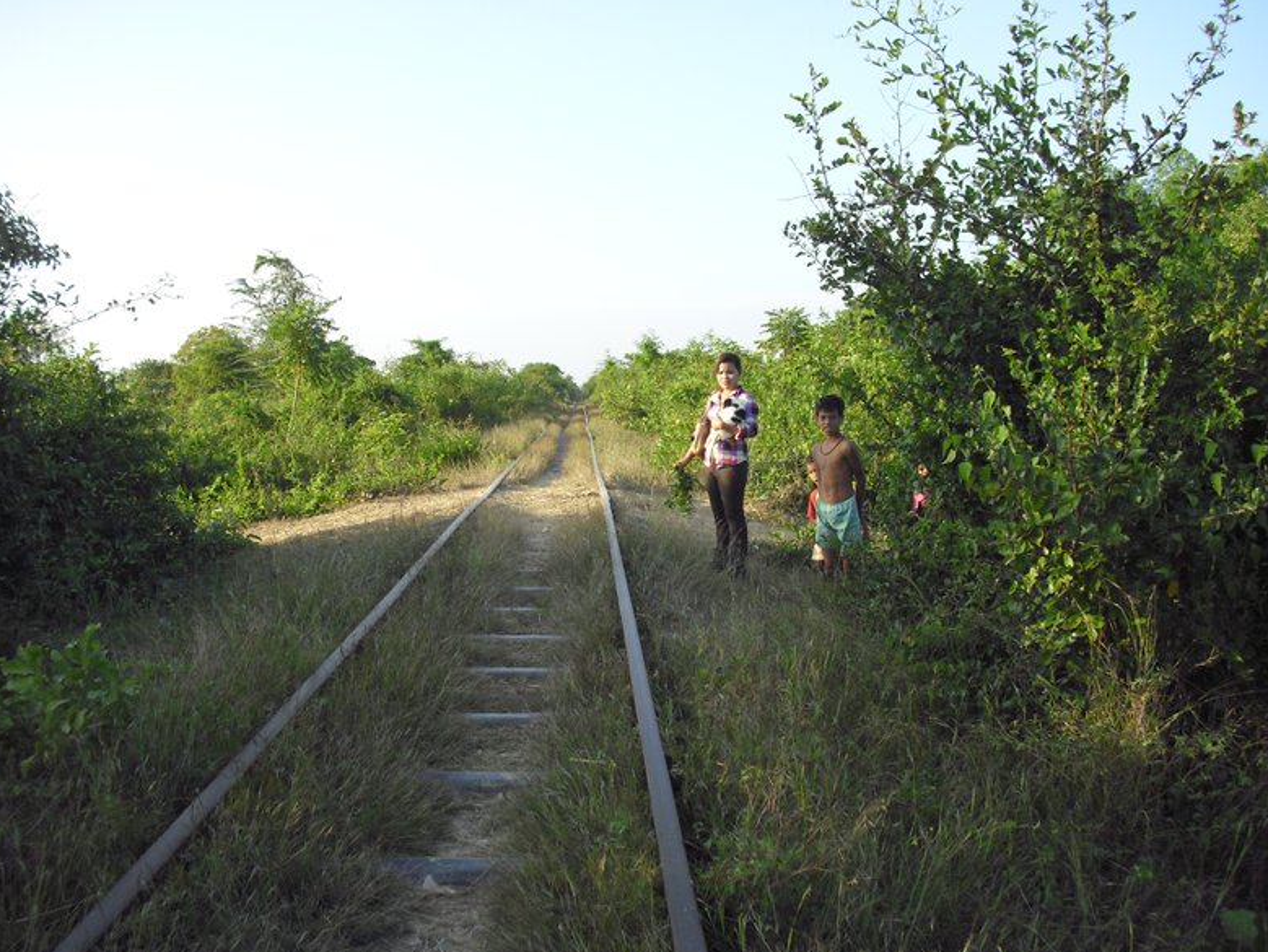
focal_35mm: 39
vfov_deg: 36.8
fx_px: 1429
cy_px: 475
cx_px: 620
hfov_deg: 47.8
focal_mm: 6.2
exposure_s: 1/400
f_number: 2.8
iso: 100
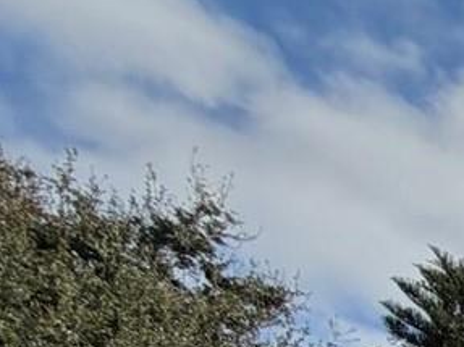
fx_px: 1045
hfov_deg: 13.0
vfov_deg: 12.4
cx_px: 1266
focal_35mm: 78
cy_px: 936
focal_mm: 2.22
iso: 20
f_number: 2.2
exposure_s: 1/841
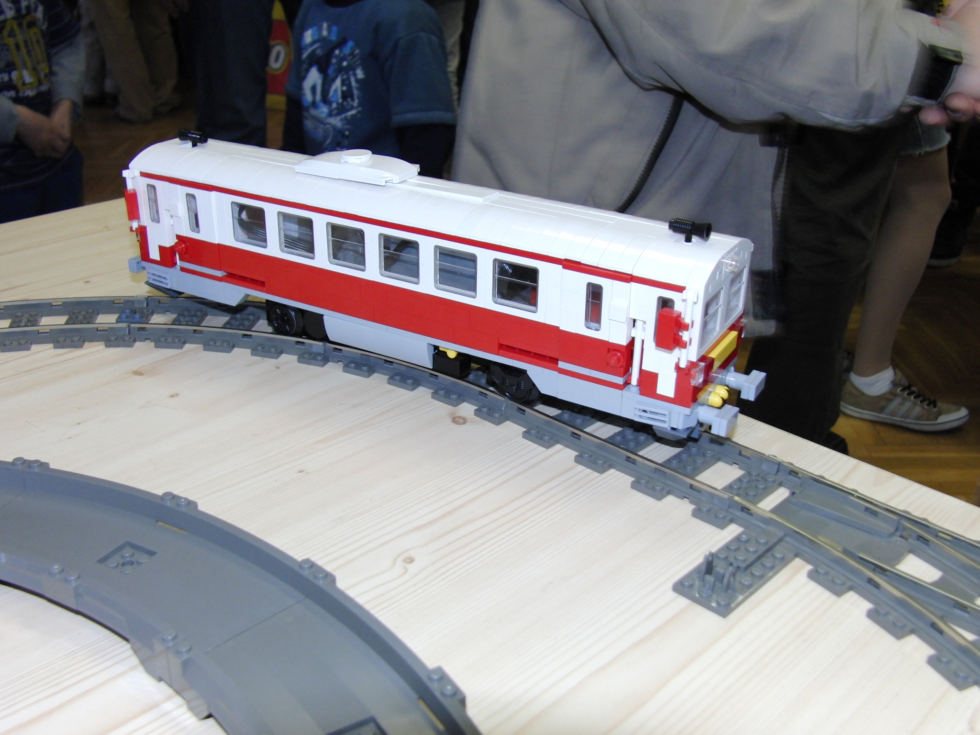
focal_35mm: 36
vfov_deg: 39.7
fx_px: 1019
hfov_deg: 51.4
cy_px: 368
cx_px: 490
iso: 200
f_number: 2.7
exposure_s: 1/60
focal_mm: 7.3
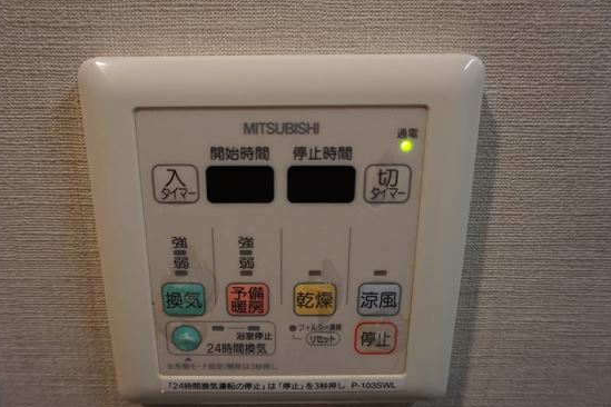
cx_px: 274
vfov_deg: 46.3
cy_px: 231
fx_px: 475
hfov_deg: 65.3
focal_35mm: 28
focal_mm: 16
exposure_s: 1/160
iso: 1600
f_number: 3.5
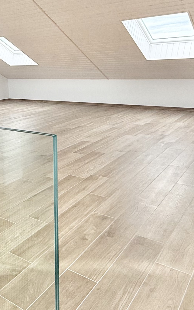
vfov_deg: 52.0
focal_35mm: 37
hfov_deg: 32.0
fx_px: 313
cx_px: 3
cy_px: 111
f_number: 2.2
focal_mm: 2.22
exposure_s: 1/99
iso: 80
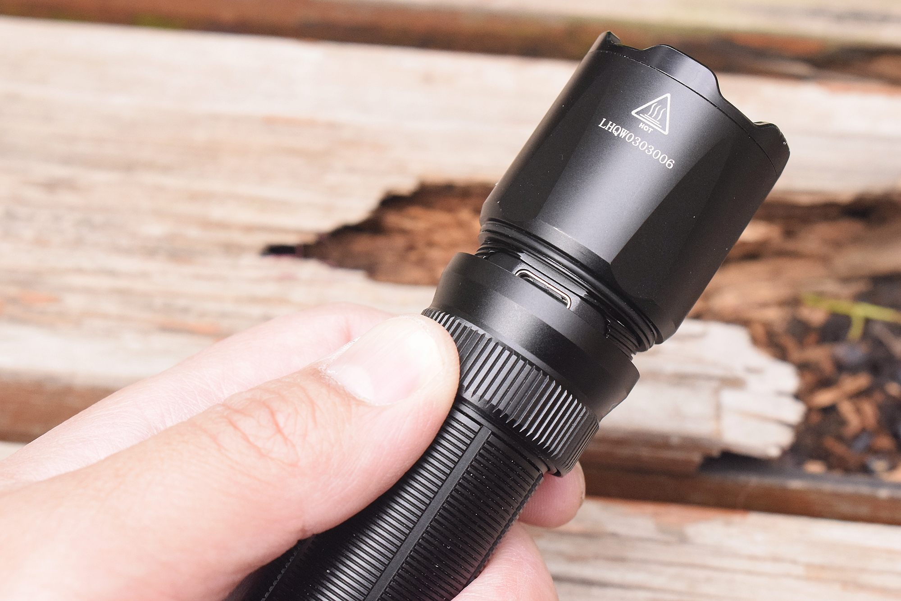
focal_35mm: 82
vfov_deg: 16.6
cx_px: 450
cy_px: 300
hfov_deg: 24.6
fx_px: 2064
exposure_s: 1/400
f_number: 10
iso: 3200
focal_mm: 55
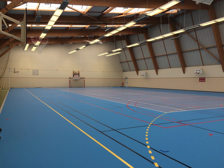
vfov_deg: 48.2
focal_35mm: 29
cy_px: 84
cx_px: 112
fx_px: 188
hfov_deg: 61.7
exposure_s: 1/100
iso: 40
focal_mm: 4.15
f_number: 2.2
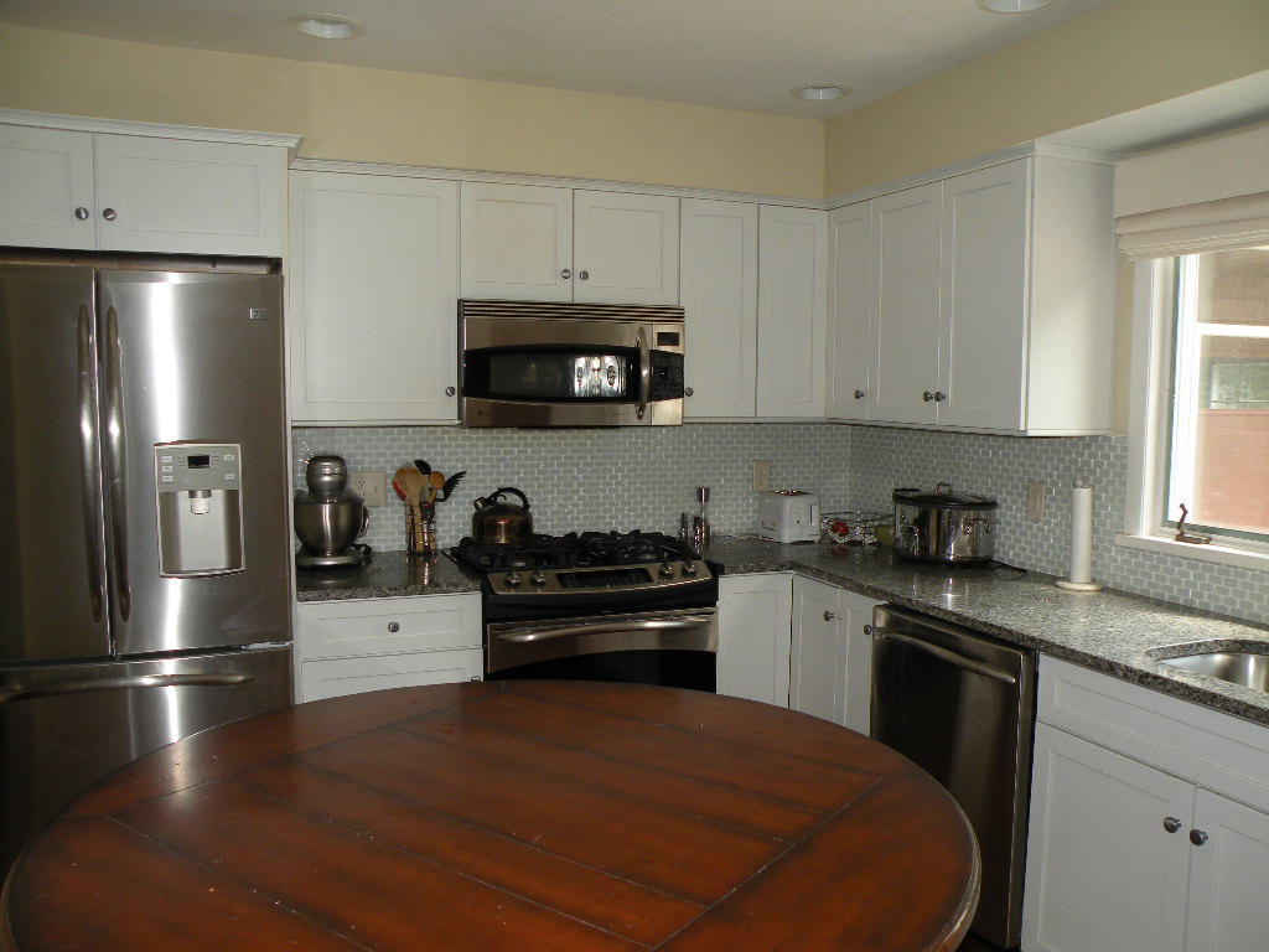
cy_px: 476
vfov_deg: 51.4
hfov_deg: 65.3
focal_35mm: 27
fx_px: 990
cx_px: 634
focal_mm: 4.7
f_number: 2.8
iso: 64
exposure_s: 1/51.8
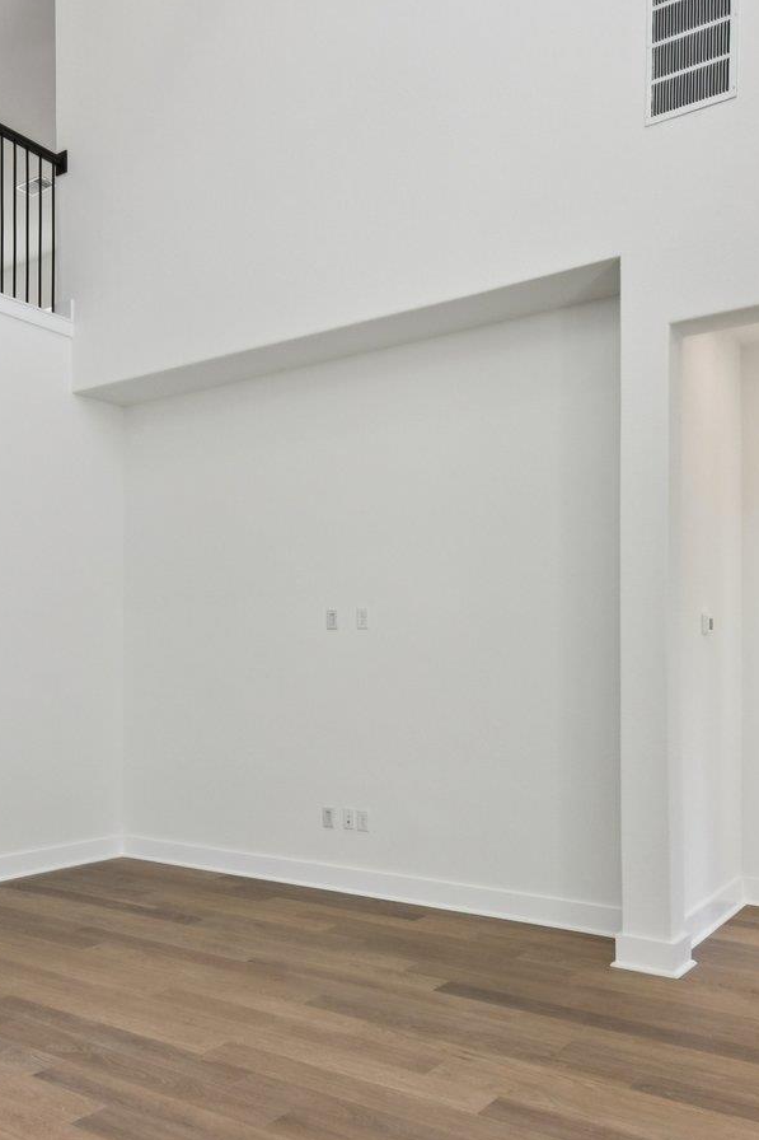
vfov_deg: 58.4
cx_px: 225
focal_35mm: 32
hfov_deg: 40.3
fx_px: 1012
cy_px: 672
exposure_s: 1/100
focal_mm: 14
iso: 400
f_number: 8
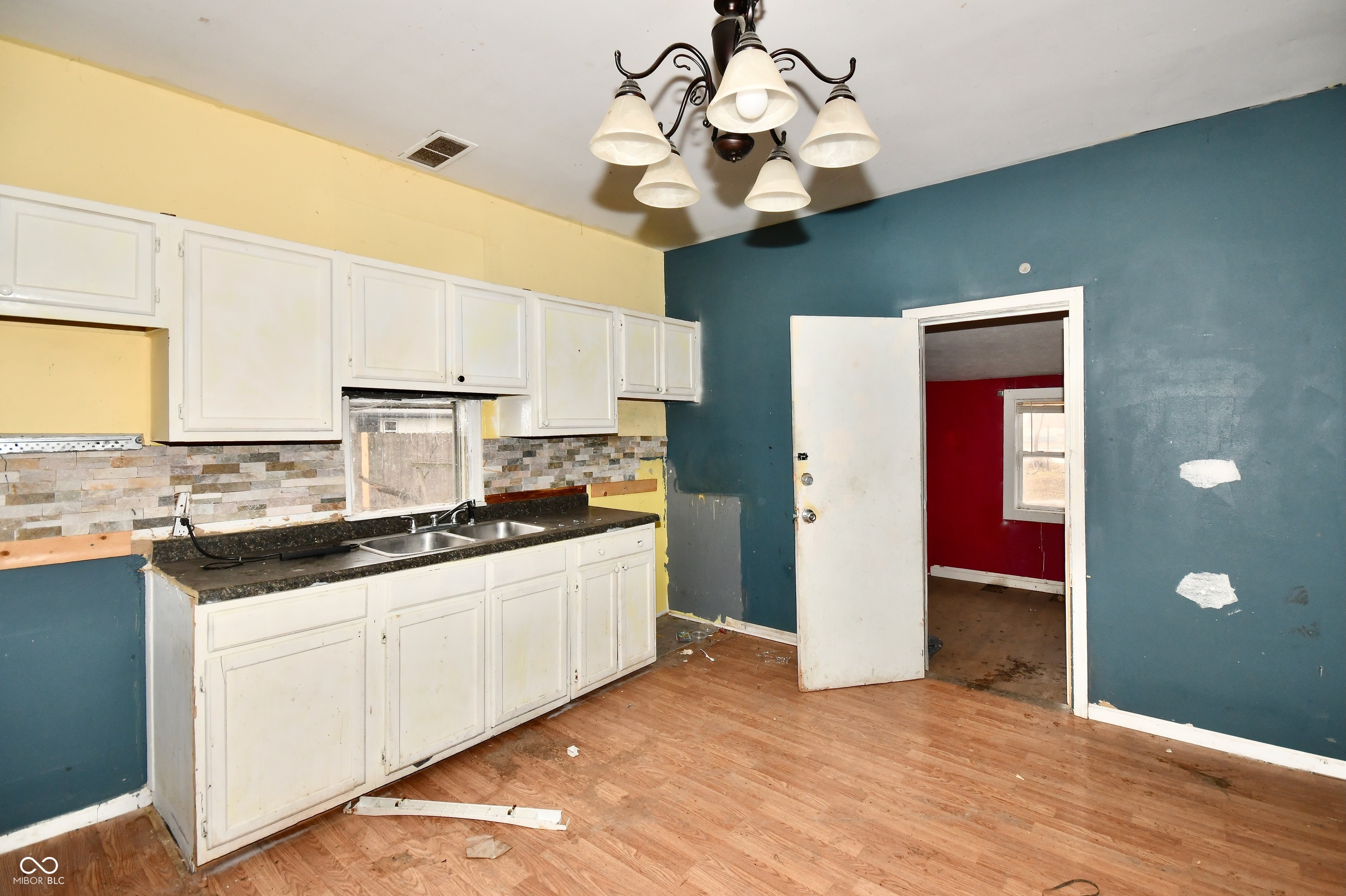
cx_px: 673
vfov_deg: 77.3
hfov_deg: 100.4
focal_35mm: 15
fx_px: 561
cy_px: 448
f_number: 5.6
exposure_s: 1/60
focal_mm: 10
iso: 400
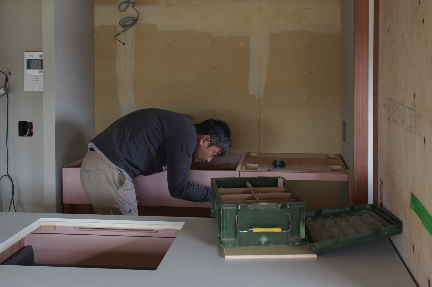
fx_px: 540
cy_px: 144
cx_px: 216
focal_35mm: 45
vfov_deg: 29.8
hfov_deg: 43.6
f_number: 9
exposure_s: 1/15
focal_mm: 30
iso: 400
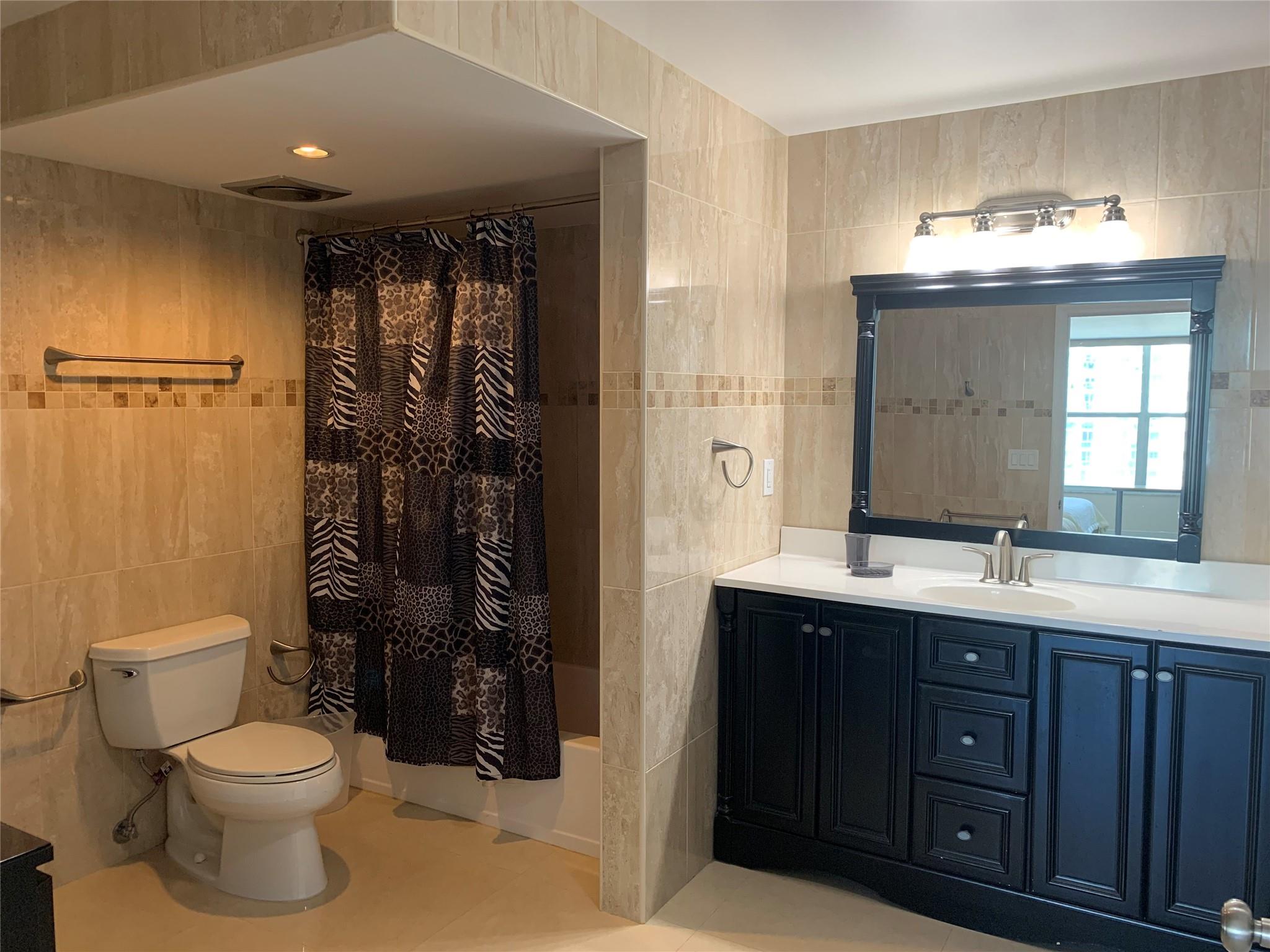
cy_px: 476
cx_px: 635
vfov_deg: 53.1
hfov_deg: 67.3
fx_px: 954
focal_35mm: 26
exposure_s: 1/60
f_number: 1.8
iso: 100
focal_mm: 4.25
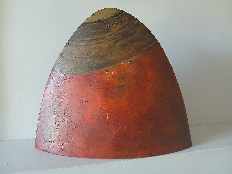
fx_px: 174
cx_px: 116
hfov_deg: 67.3
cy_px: 87
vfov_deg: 53.1
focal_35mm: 26
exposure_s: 1/25
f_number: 1.8
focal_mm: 3.98
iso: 500
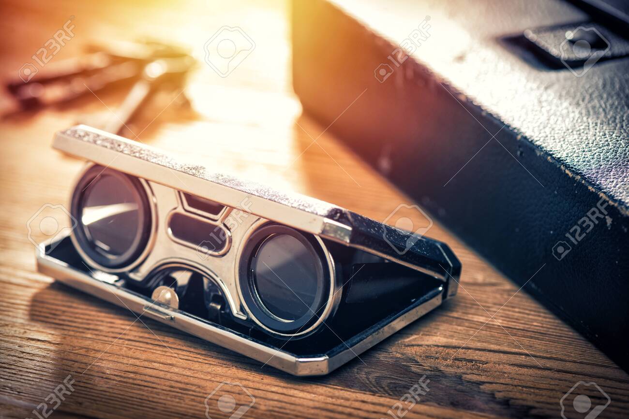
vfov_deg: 13.0
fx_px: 1835
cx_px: 314
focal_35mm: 105
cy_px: 210
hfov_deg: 19.5
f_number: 7.1
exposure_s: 1/160
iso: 200
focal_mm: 105
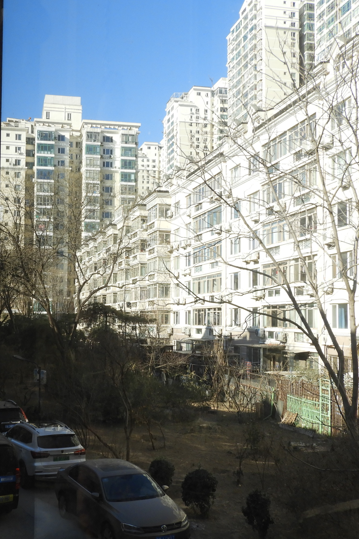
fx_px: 613
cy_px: 288
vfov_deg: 47.4
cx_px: 115
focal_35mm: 41
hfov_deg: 32.3
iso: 100
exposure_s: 1/640
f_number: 3.3
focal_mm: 4.3
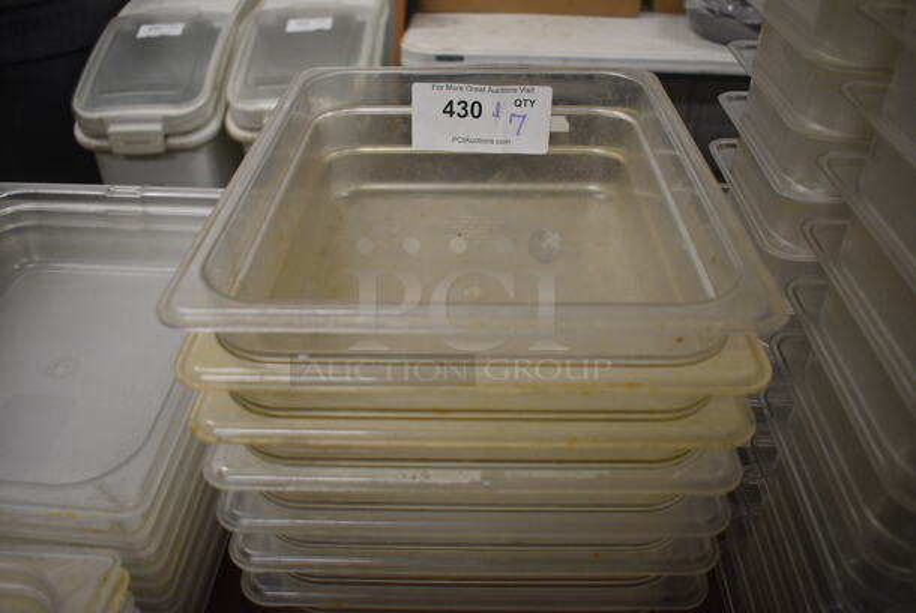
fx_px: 764
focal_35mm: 30
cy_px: 306
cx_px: 458
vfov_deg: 43.7
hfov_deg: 61.9
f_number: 3.5
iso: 1100
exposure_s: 1/125
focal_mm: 20
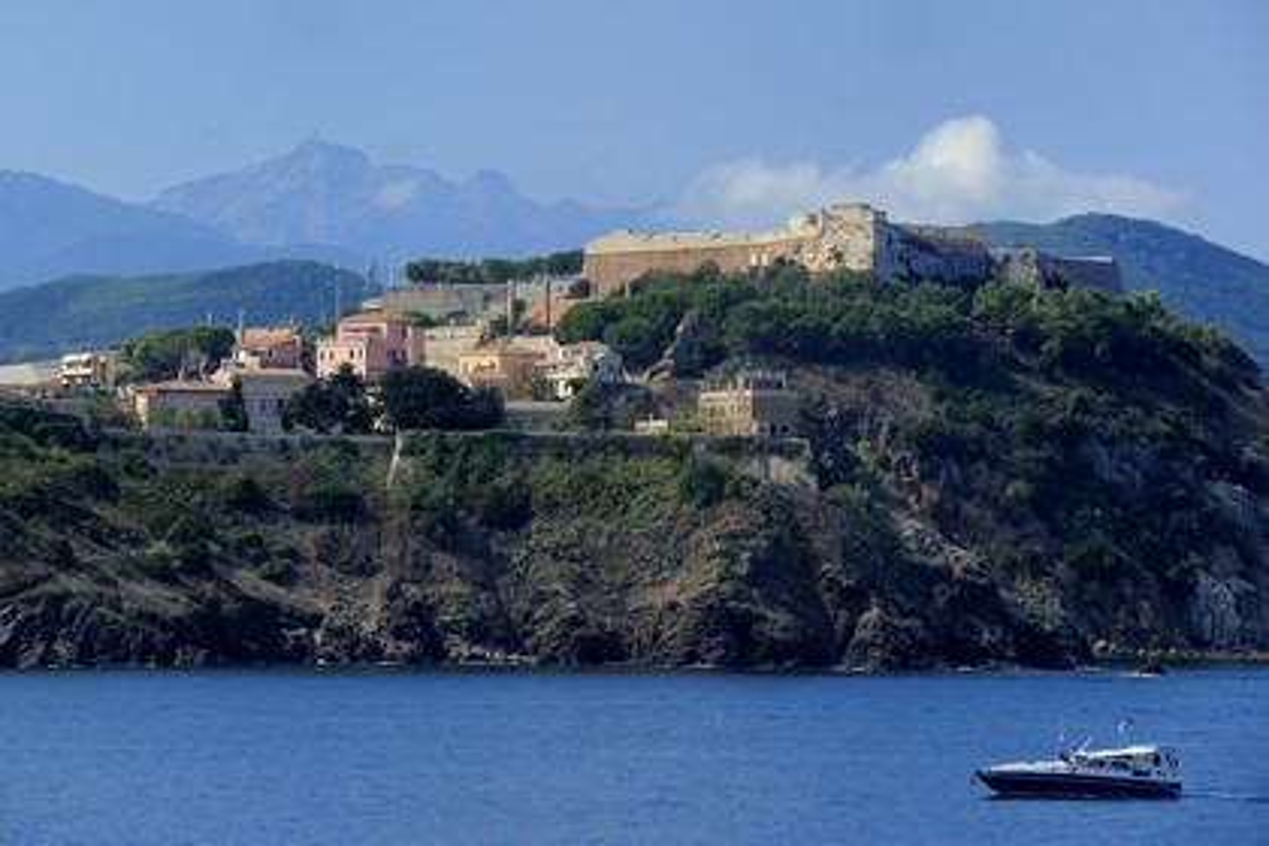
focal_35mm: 180
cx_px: 634
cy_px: 423
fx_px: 6345
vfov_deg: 7.6
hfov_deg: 11.4
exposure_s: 1/320
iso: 200
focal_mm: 180
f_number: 10
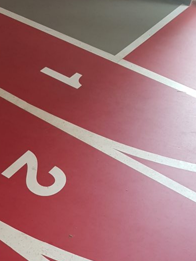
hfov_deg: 28.3
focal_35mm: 51
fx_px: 385
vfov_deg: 35.9
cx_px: 57
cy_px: 218
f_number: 1.7
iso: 160
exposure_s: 1/50
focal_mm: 4.2
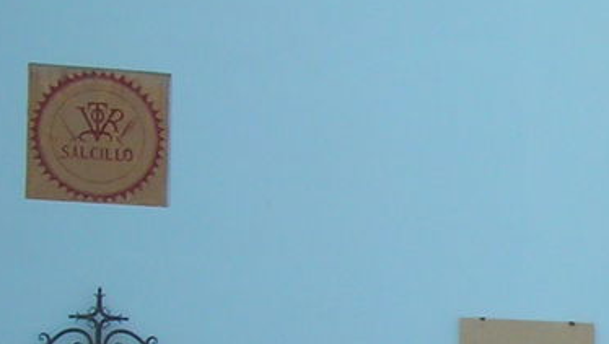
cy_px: 426
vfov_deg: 6.8
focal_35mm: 177
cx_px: 1057
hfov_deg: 11.4
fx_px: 2860
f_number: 3.2
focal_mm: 6.3
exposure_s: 1/333
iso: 50
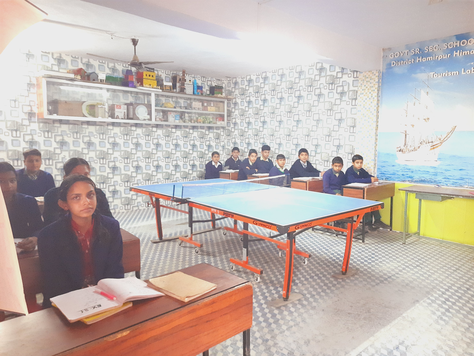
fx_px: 329
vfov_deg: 56.8
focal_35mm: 24
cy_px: 178
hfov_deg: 71.6
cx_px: 237
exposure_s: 1/33
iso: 1250
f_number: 1.8
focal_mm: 5.23
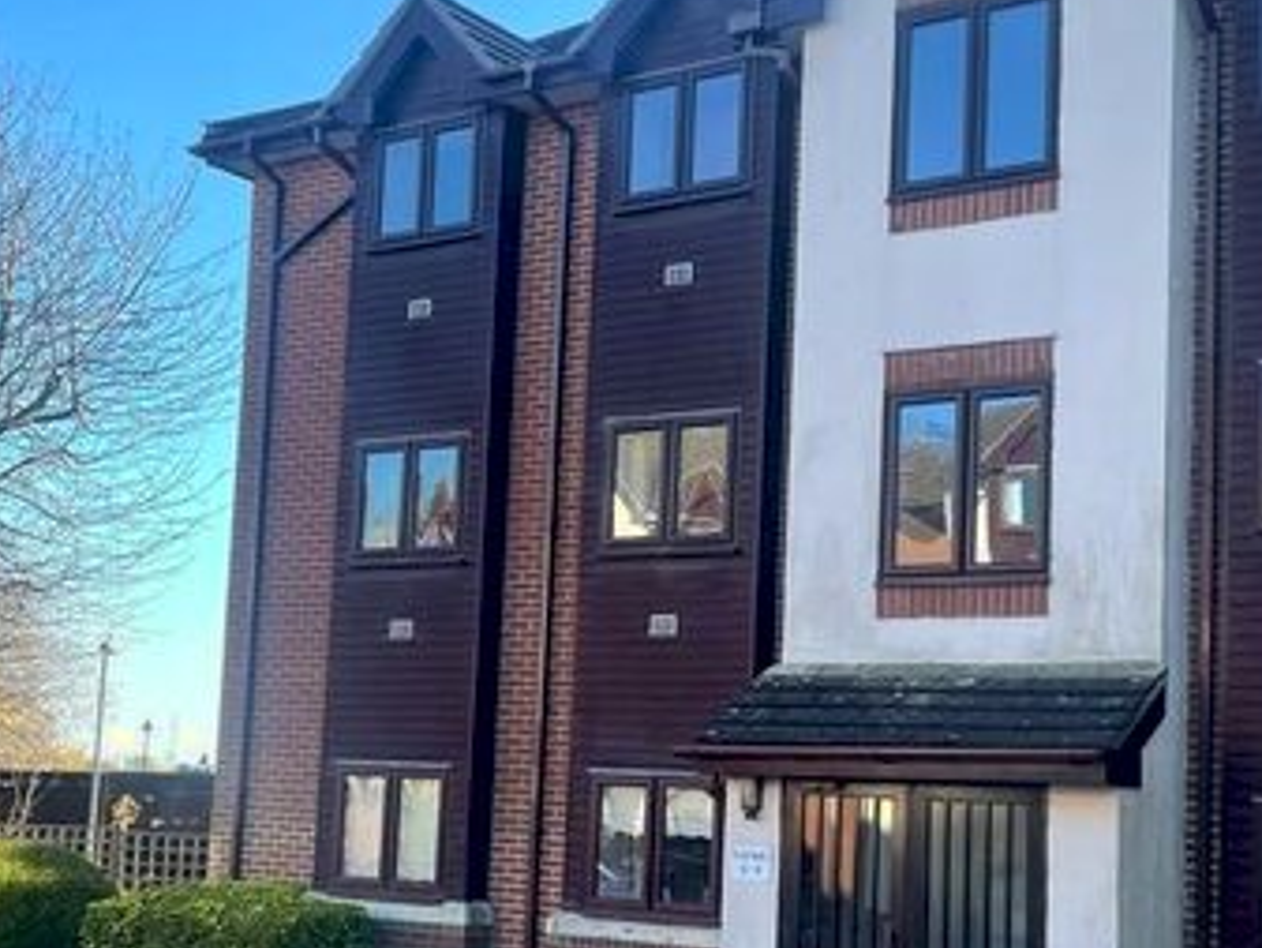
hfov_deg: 35.5
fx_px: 1969
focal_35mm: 54
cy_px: 564
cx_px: 607
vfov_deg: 27.0
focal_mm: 4.2
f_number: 1.6
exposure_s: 1/1125
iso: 32
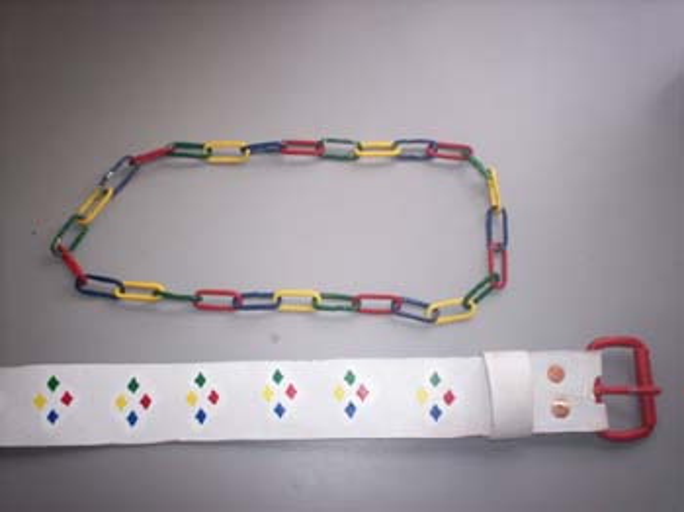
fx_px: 711
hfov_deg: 51.4
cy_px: 256
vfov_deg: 39.6
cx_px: 342
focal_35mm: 36
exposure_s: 1/64.6
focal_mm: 6
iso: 140
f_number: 4.5
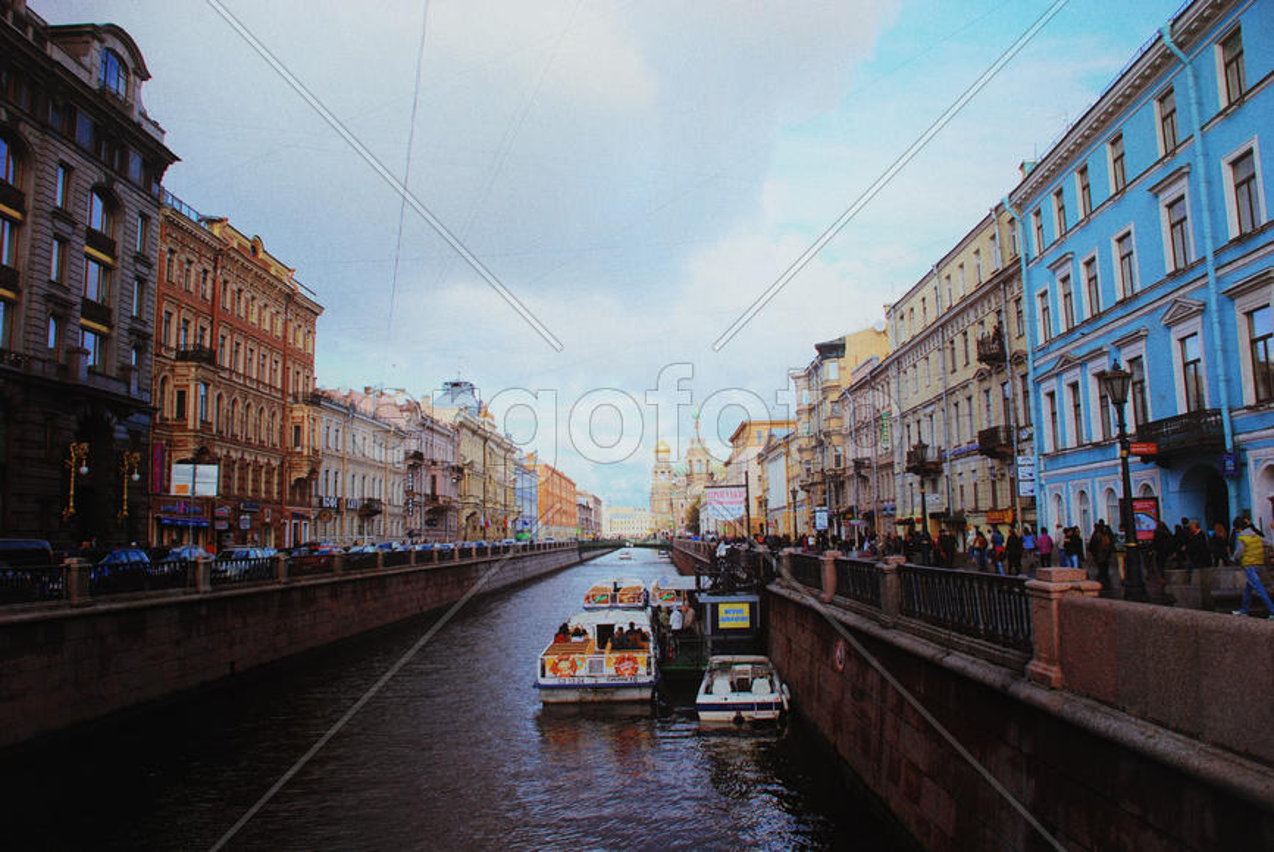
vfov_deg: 48.0
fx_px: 956
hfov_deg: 67.3
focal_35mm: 27
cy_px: 426
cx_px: 637
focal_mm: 18
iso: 100
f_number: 7.1
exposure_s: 1/200
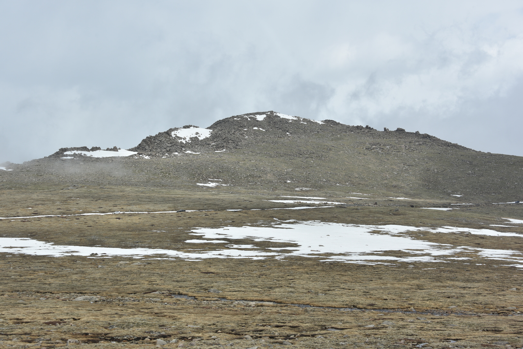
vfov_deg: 24.2
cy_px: 174
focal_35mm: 56
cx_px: 262
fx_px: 814
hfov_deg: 35.6
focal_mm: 56
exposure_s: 1/320
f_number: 9
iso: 100
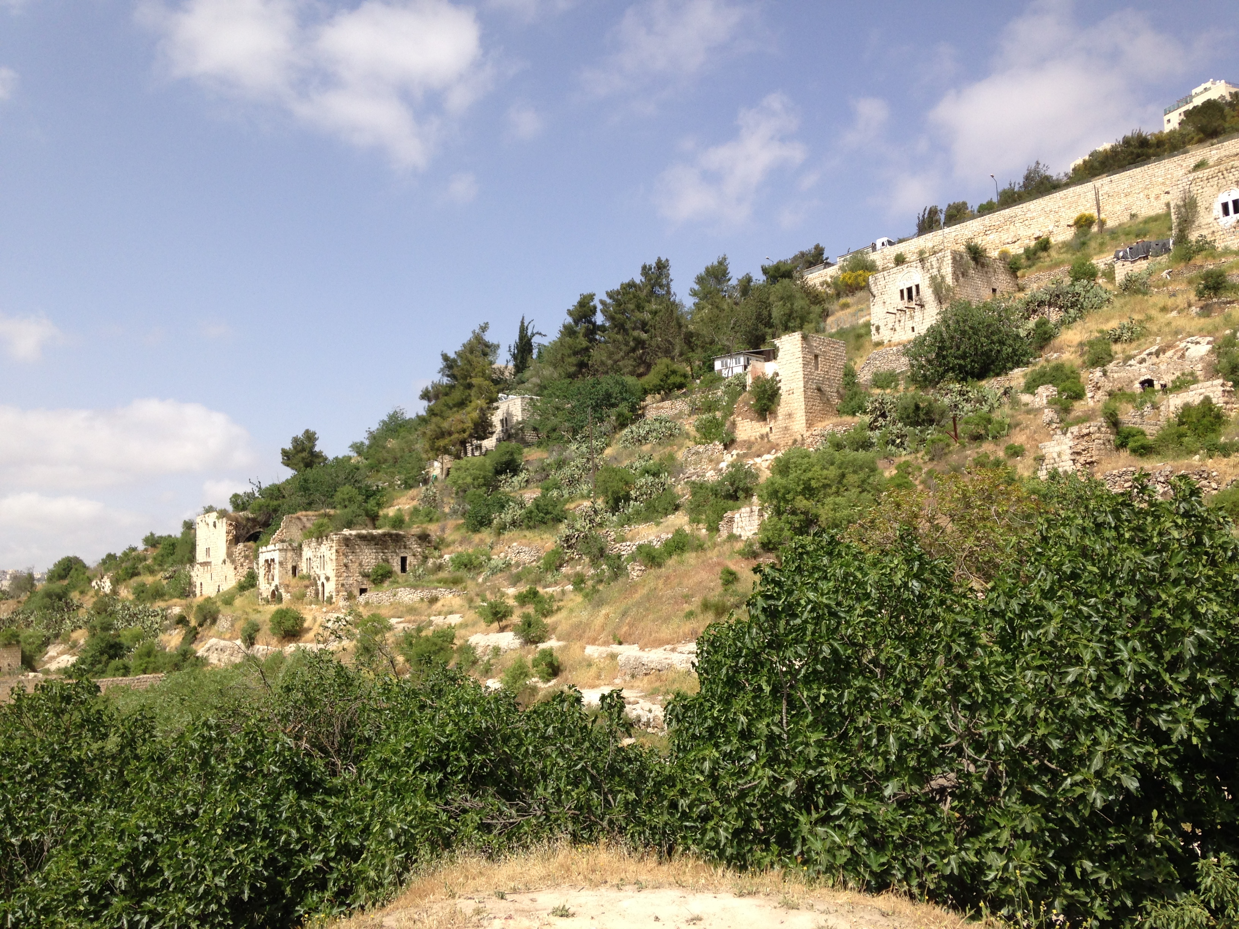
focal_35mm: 33
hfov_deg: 55.4
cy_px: 464
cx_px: 620
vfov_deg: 42.9
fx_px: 1181
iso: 50
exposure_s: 1/1506
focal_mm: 4.12
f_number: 2.4
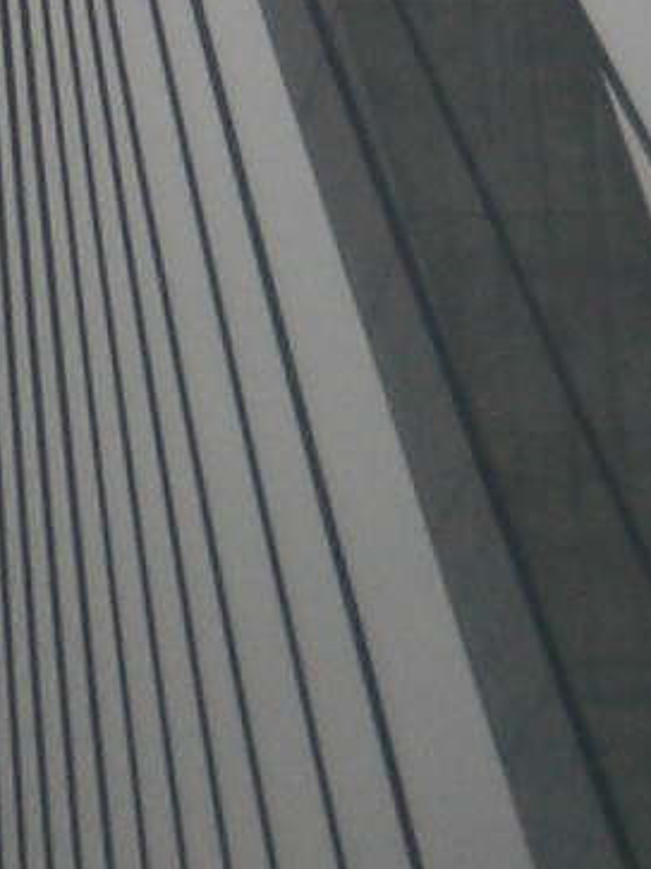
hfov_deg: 6.7
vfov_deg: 8.5
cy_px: -756
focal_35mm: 222
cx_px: 89
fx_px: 5570
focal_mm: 5.8
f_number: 2.6
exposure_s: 1/250
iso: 50
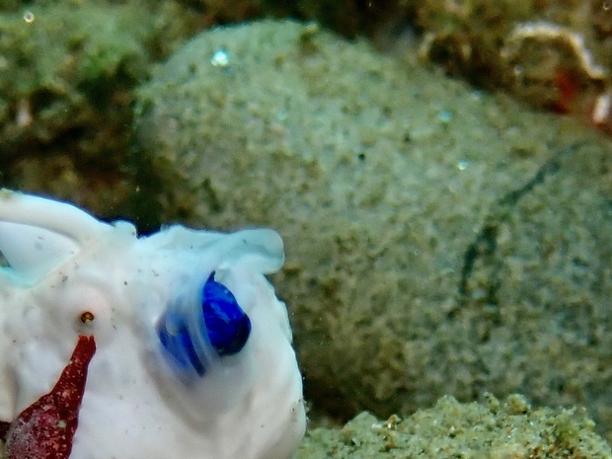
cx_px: 60
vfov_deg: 8.0
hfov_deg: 10.7
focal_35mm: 184
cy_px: 396
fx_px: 3253
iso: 200
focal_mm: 18
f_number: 6.3
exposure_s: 1/400
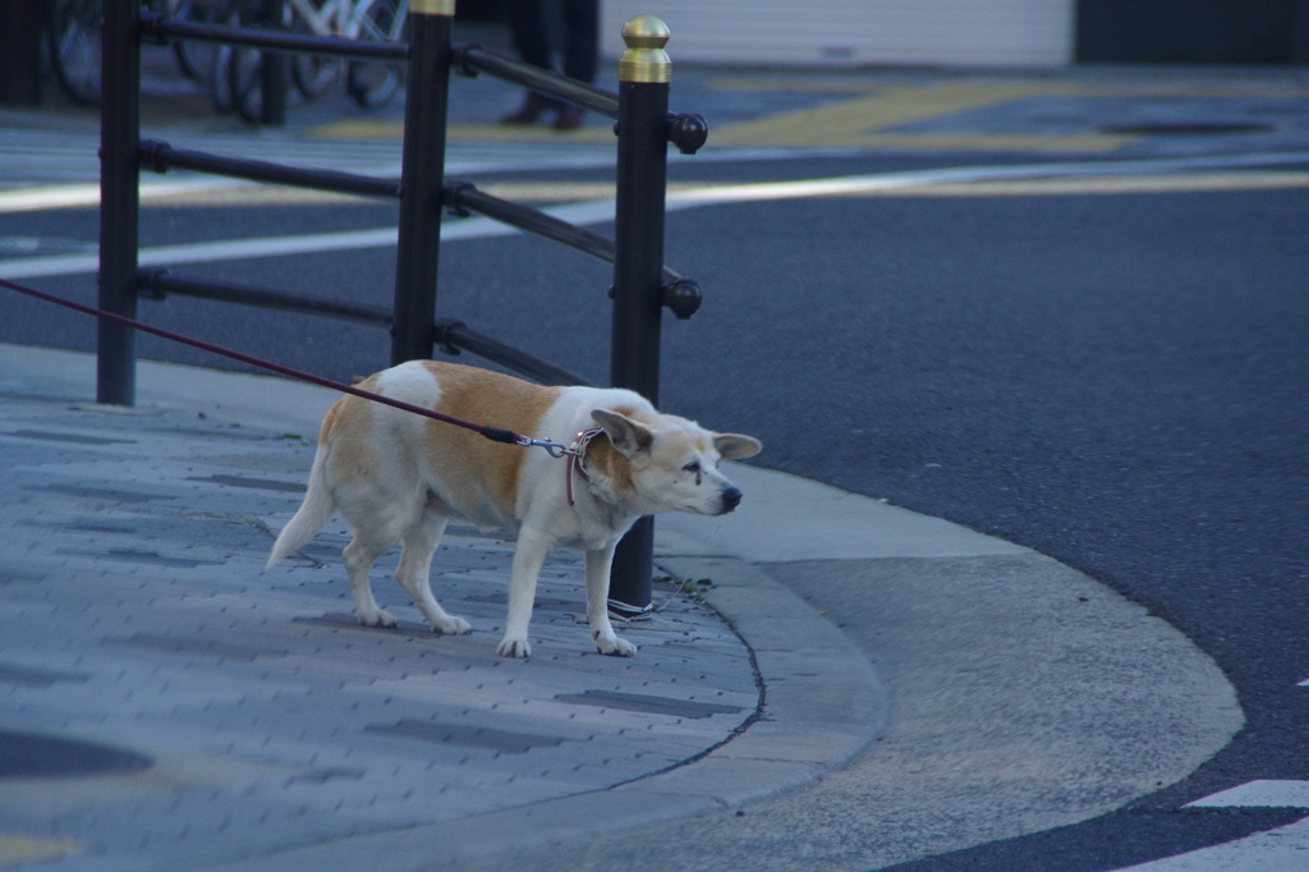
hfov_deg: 6.9
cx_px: 654
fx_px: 10904
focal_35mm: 300
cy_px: 436
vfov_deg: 4.6
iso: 800
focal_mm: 200
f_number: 6.3
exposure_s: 1/400
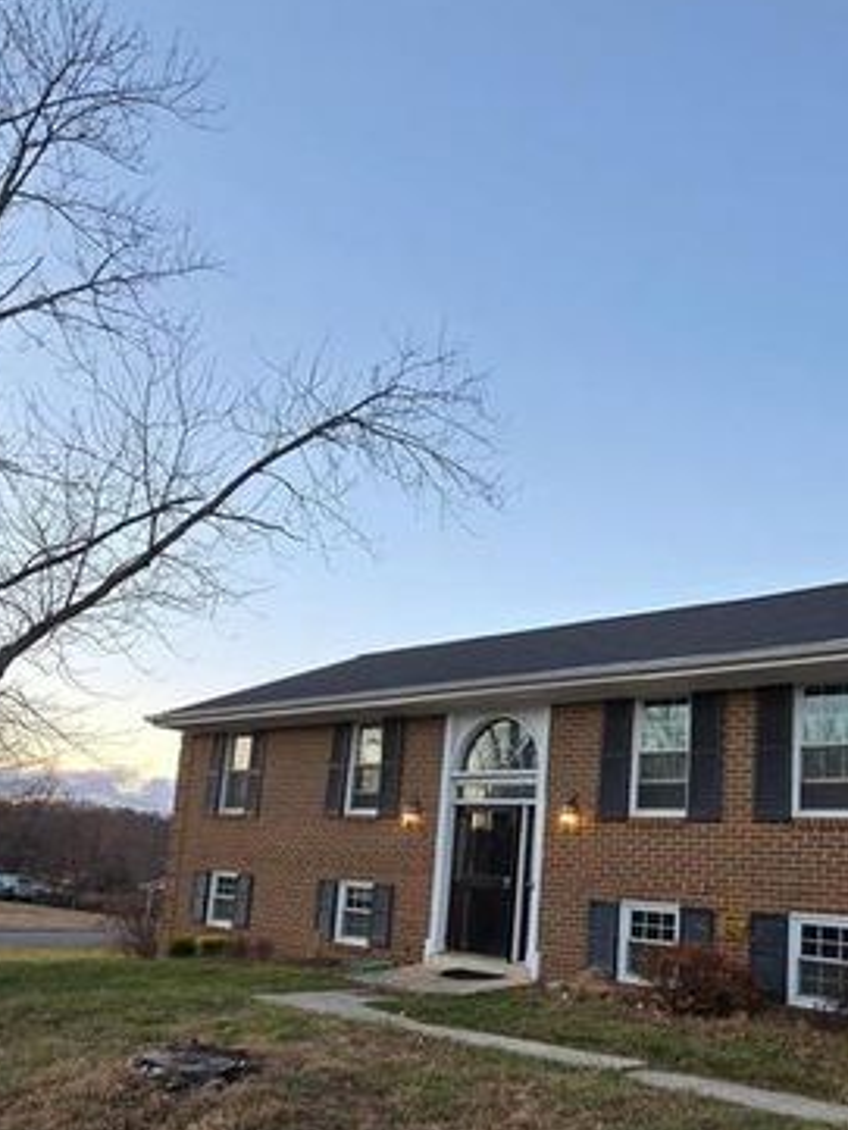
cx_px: 582
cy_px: 750
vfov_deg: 69.6
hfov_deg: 55.4
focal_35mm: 24
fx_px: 783
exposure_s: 1/126
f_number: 2.2
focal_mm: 2.2
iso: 50
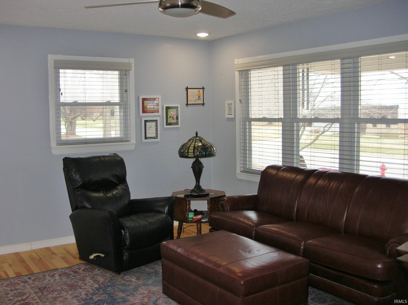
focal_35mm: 36
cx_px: 204
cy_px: 152
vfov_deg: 39.6
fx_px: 424
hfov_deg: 51.4
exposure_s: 1/30
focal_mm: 6
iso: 50
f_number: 2.7
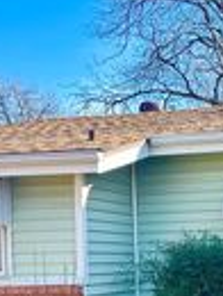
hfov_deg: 15.6
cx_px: 262
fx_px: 788
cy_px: 283
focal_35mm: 92
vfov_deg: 20.7
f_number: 1.78
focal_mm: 6.86
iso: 80
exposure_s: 1/1050
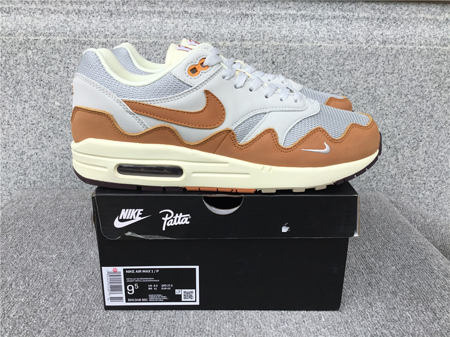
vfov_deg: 45.4
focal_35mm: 31
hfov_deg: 58.4
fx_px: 403
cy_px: 168
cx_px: 225
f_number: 2.4
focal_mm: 3.3
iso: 25
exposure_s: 1/422
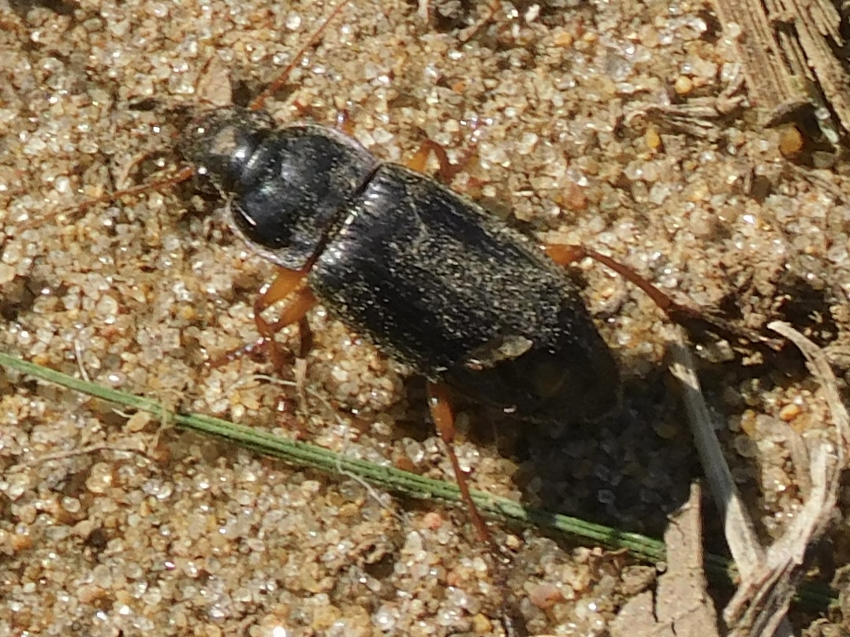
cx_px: 425
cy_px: 318
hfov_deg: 4.4
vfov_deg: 3.3
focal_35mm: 450
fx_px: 11047
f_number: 5.6
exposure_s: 1/250
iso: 125
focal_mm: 80.6
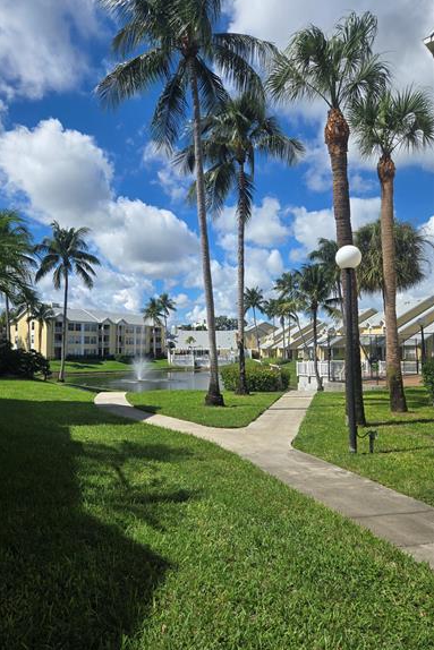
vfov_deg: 71.5
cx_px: 180
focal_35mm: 25
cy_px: 322
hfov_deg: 51.1
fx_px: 452
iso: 25
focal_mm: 5.4
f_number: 1.8
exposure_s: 1/2921
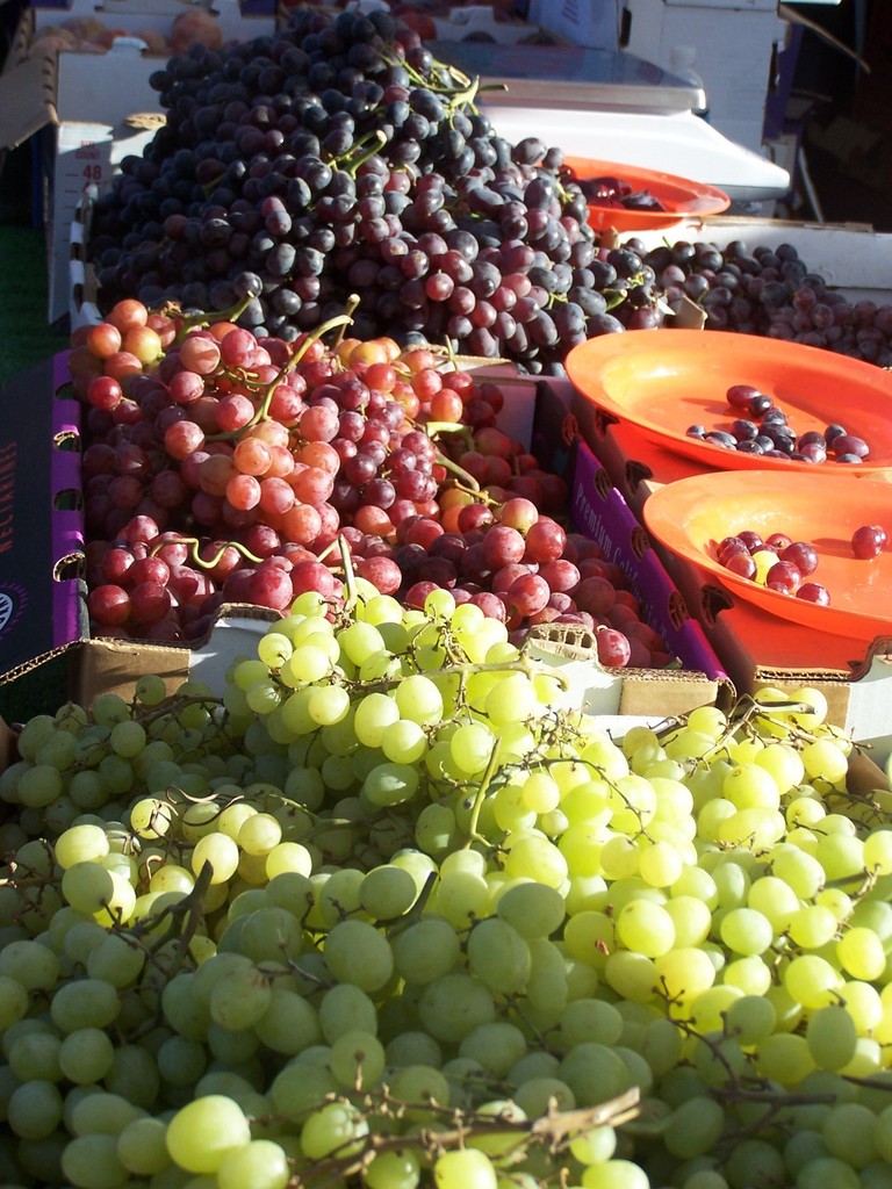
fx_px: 2577
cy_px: 594
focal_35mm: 75
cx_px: 446
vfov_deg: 26.0
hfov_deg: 19.6
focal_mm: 12.4
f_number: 3.2
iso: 80
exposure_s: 1/500
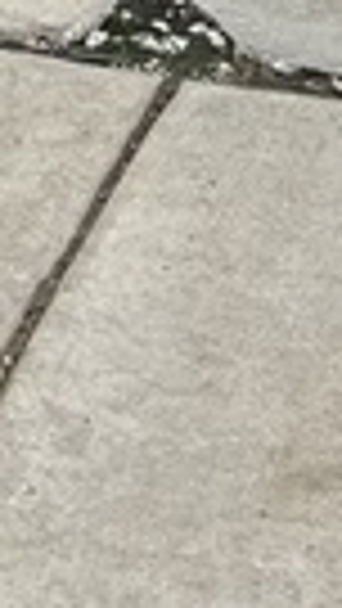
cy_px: -1257
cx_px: -338
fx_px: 3641
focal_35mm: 226
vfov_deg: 8.1
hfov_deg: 5.3
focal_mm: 5.1
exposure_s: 1/1832
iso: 50
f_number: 1.6
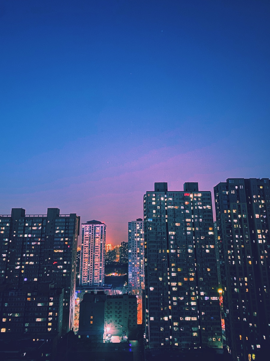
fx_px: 270
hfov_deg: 53.1
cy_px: 180
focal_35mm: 26
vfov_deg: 67.3
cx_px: 135
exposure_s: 1/4
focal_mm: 4.25
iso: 400
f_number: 1.8
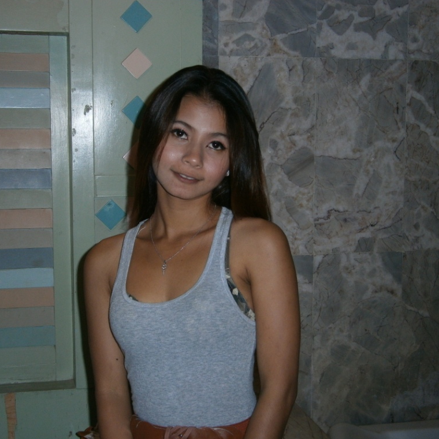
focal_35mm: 56
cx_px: 210
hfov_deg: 30.6
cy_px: 218
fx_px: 803
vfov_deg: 30.6
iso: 125
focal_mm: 8.3
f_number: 3.4
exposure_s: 1/40
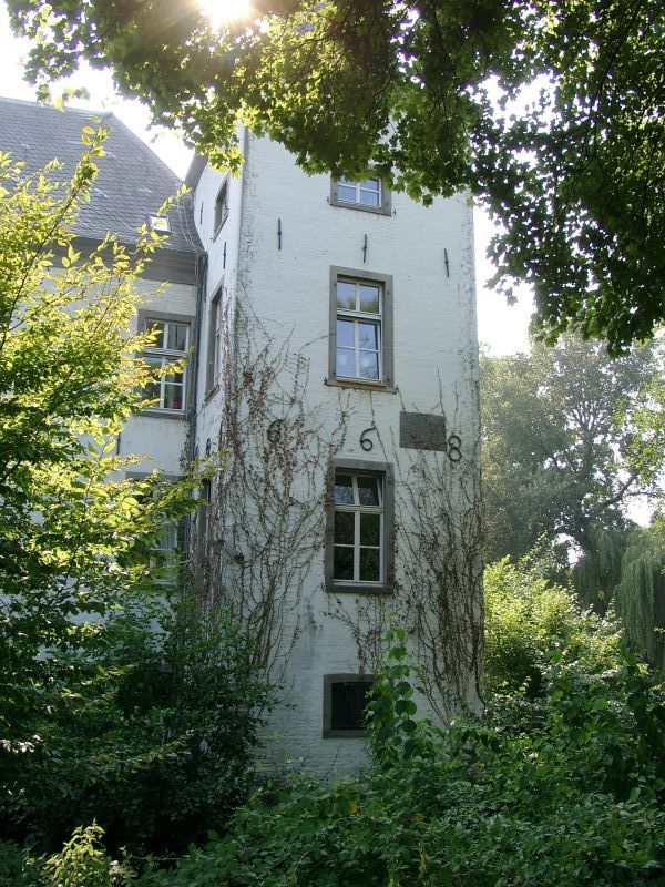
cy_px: 444
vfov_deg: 54.0
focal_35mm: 34
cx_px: 332
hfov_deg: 41.8
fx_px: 871
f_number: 4
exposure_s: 1/180
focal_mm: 7.13
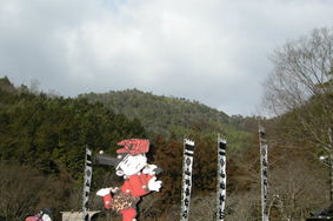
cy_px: 159
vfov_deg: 25.2
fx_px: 490
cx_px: 144
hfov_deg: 37.5
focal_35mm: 53
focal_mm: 7.5
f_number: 5.4
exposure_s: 1/306
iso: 64
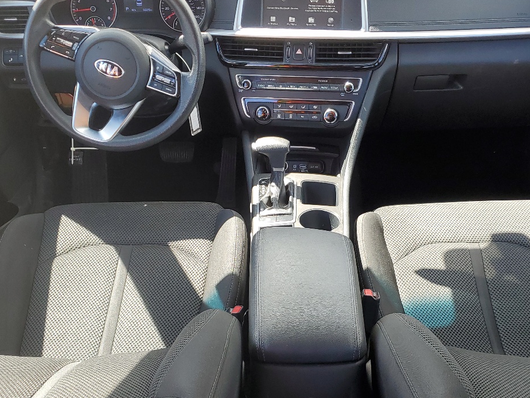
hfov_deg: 42.0
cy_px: 291
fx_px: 689
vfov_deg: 31.7
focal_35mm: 45
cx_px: 291
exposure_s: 1/217
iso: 50
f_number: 1.5
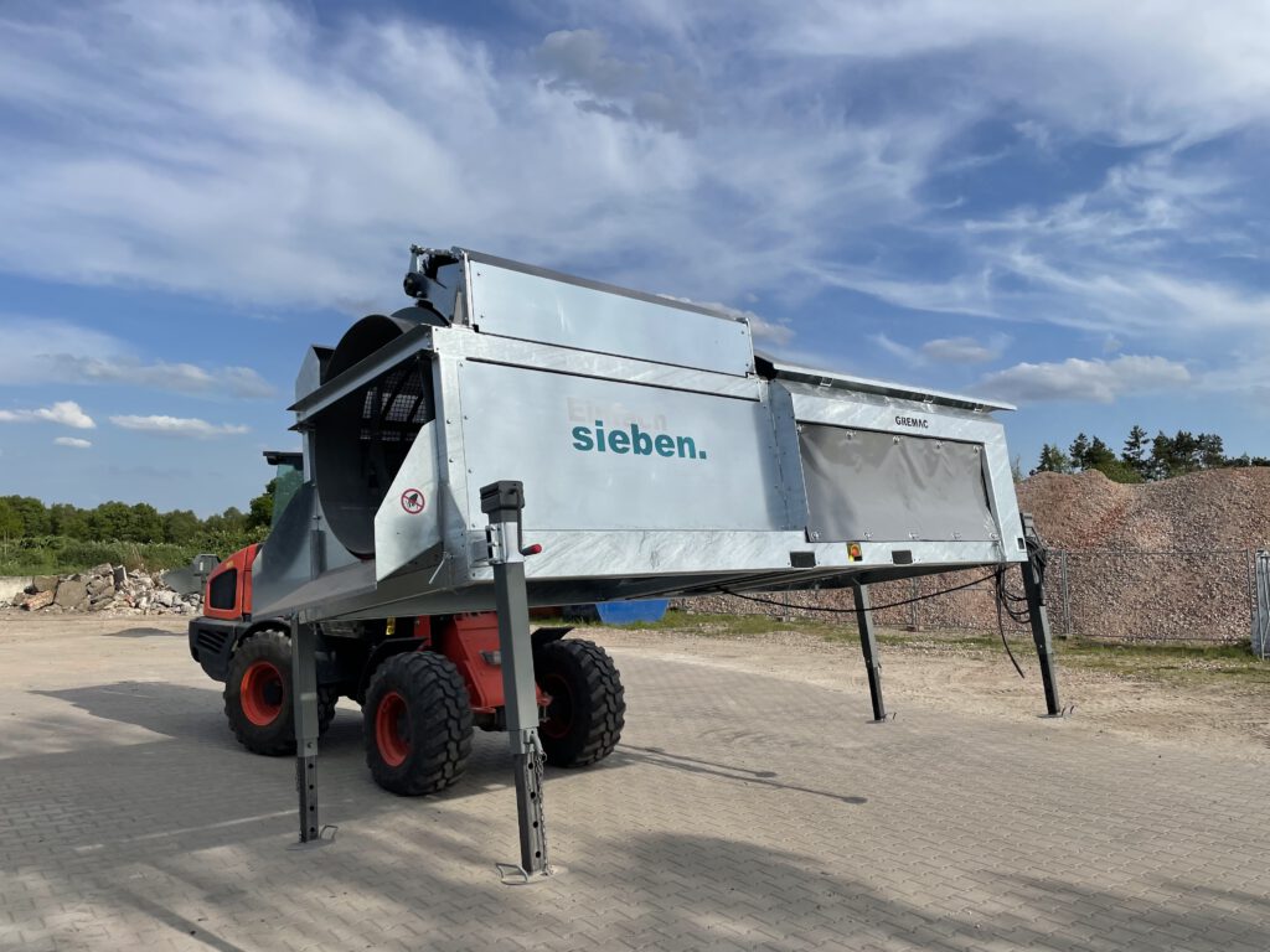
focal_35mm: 26
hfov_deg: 67.3
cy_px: 476
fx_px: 954
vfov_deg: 53.1
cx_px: 635
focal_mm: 4.2
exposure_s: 1/4651
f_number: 1.6
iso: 32
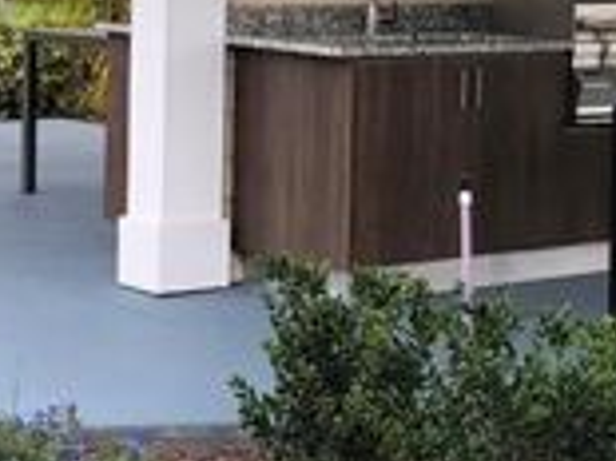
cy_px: -4
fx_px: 2258
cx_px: 781
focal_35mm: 127
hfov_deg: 14.9
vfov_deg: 11.5
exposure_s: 1/1297
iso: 20
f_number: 1.8
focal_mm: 4
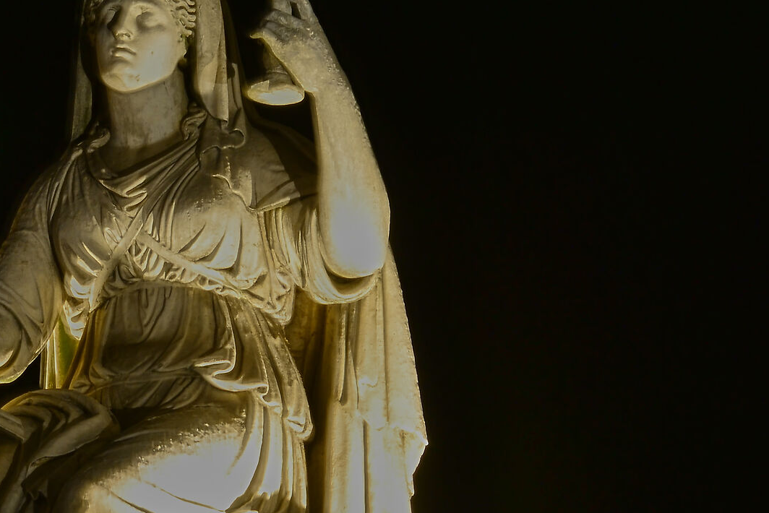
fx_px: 7588
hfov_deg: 5.8
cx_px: 90
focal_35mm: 355
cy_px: 283
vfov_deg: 3.9
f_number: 25
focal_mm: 105
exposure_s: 15
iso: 100
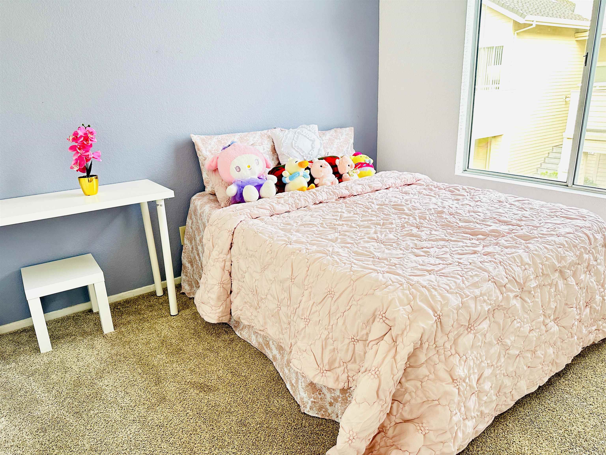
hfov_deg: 71.6
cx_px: 303
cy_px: 228
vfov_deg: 56.8
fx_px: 420
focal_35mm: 24
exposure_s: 1/121
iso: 250
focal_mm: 6.86
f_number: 1.78
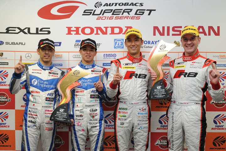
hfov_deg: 31.0
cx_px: 113
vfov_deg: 20.9
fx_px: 408
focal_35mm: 65
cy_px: 76
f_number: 6.7
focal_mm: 65
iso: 800
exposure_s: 1/60
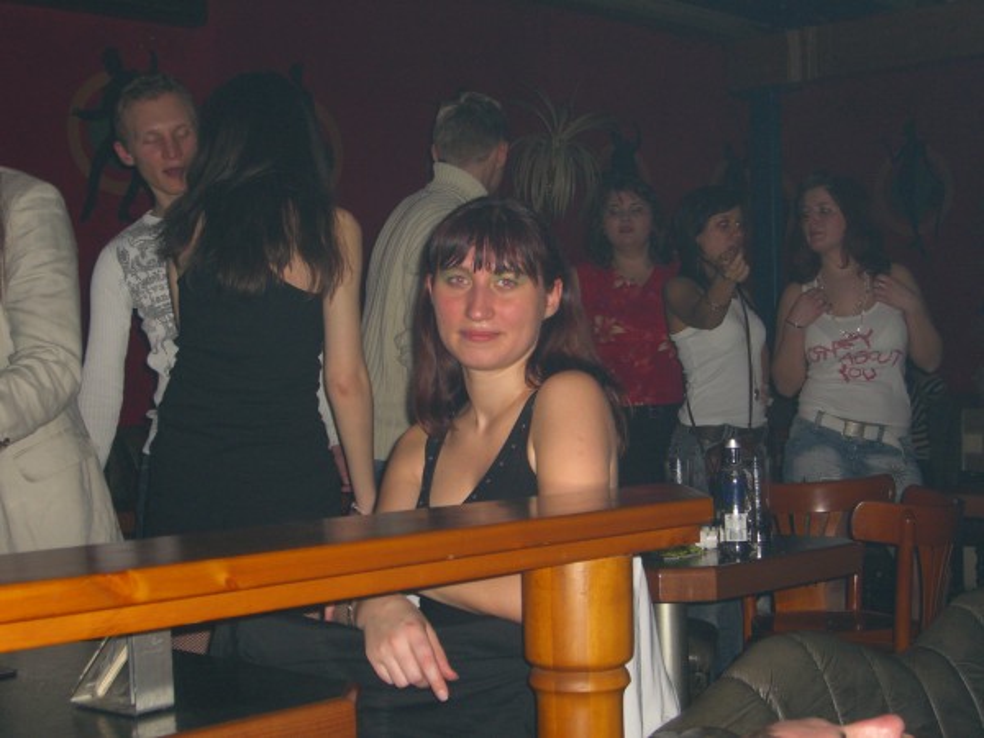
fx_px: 1620
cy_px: 369
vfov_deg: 25.7
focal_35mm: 57
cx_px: 492
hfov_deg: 33.8
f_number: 3.6
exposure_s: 1/60
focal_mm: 11.8
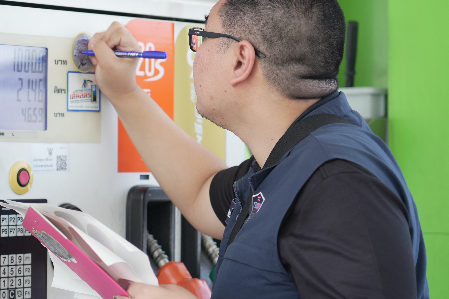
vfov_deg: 9.1
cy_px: 102
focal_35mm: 150
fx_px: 1871
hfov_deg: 13.7
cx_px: 132
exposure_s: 1/400
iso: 500
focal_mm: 105
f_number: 4
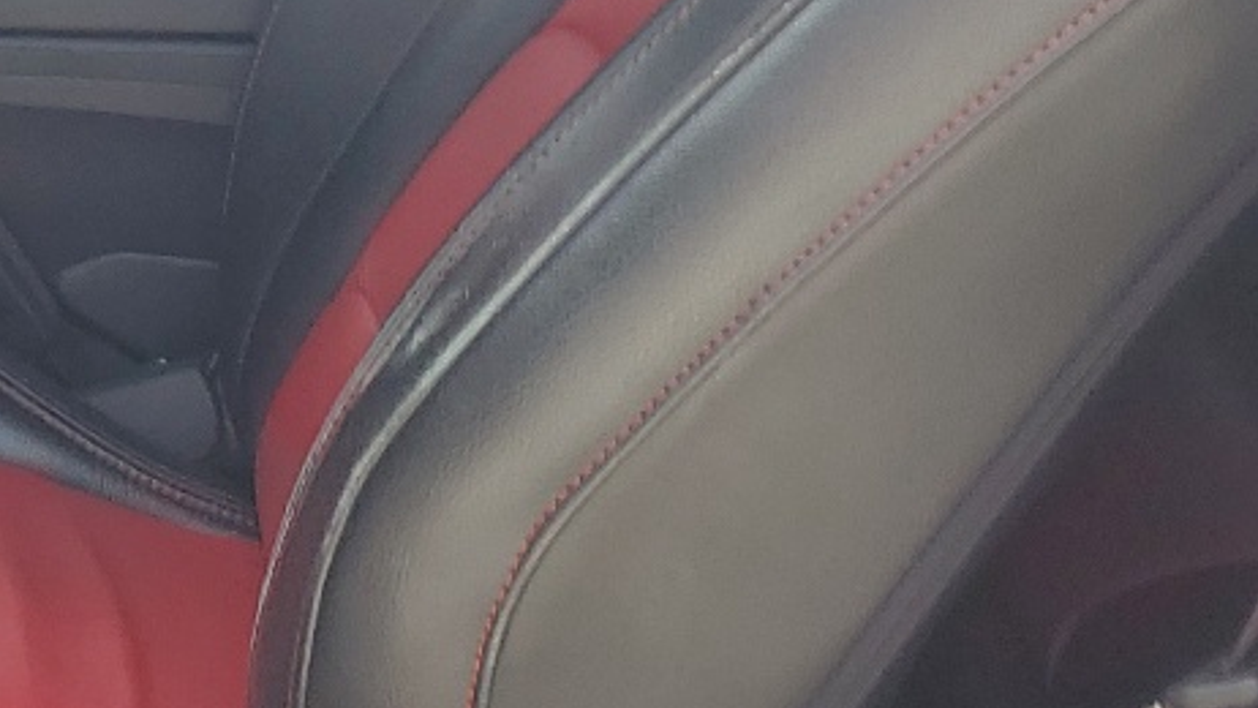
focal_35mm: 98
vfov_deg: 11.9
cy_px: -297
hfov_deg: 19.9
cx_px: -395
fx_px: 3269
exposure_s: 1/588
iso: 50
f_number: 1.5
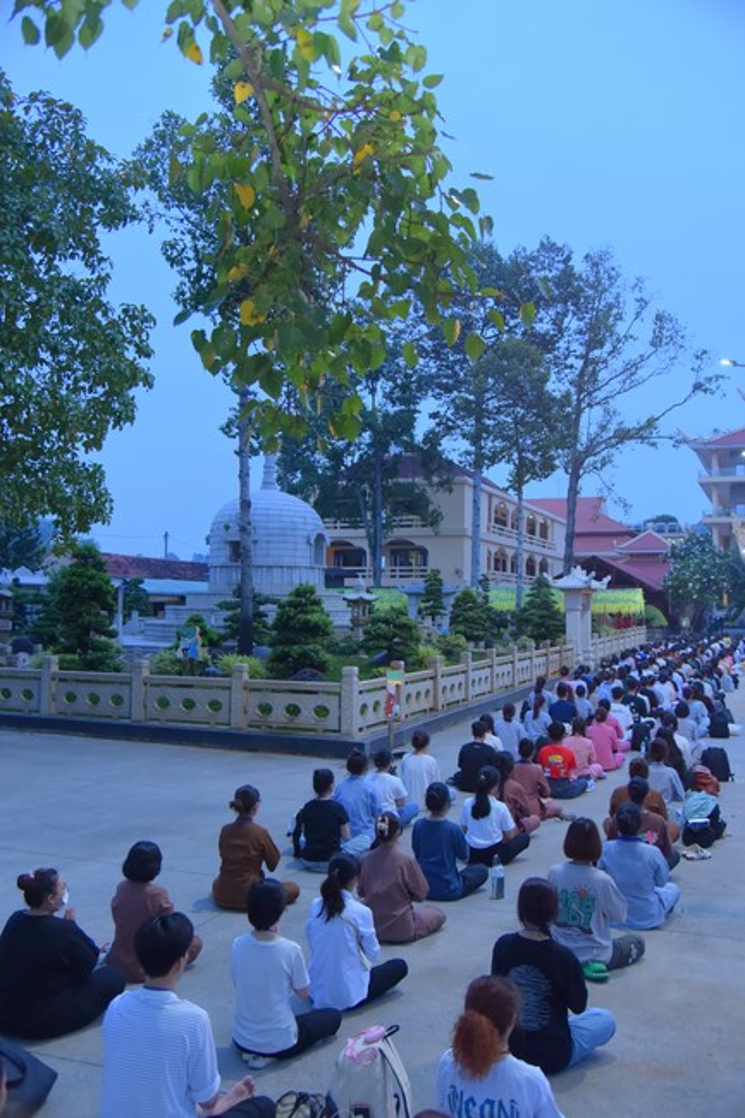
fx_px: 963
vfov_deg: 60.3
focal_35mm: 31
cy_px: 559
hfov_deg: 42.3
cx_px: 372
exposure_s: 1/100
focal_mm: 31
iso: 1600
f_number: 4.5
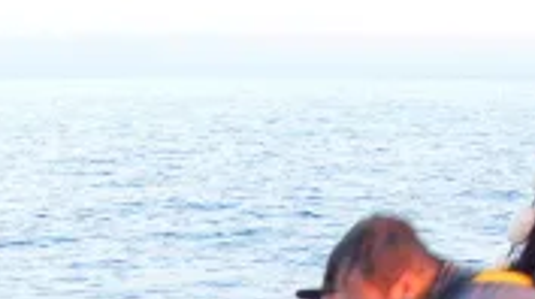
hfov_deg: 19.5
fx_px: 1530
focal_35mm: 108
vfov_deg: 10.3
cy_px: 609
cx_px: 60
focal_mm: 16
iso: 100
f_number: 4
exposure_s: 1/30
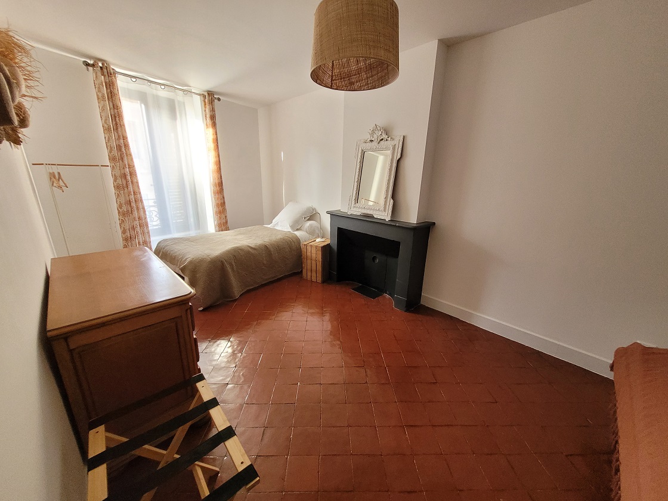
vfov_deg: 89.9
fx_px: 251
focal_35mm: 13
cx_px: 334
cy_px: 250
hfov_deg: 106.2
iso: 400
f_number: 2.2
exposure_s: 1/50
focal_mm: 1.74
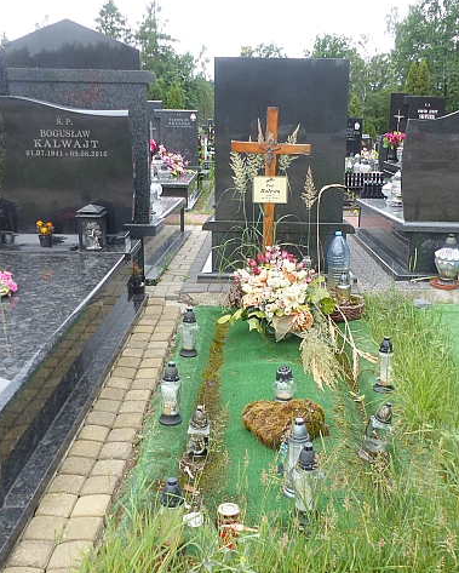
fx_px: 560
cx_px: 268
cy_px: 285
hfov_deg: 44.4
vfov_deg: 54.2
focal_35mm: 33
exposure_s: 1/125
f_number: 4
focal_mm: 4.5
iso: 100
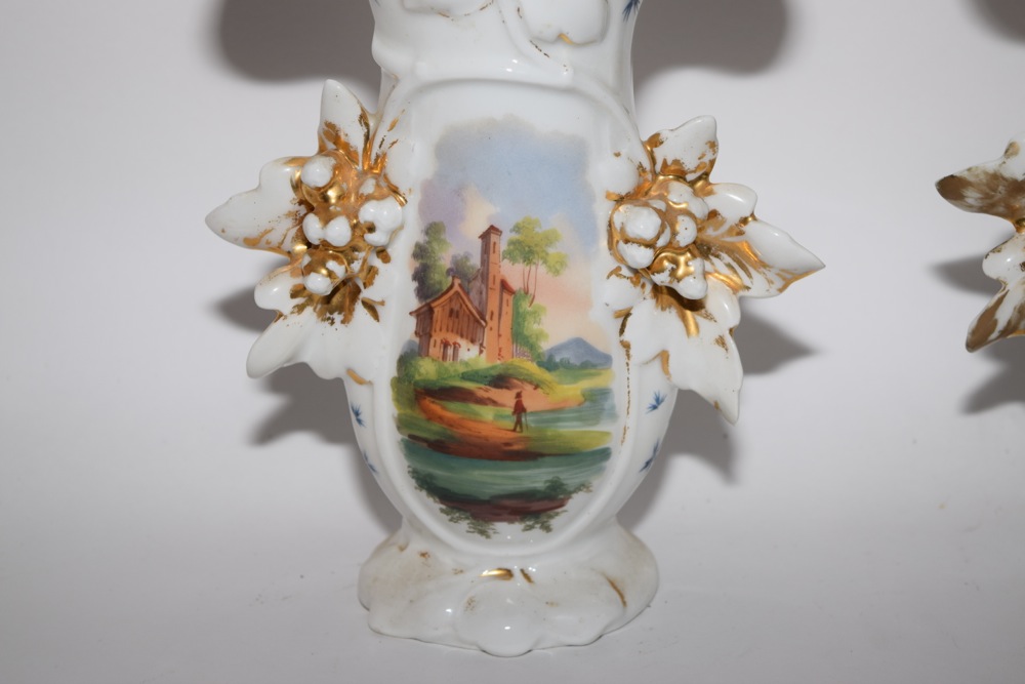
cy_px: 342
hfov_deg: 24.6
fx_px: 2349
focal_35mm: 82
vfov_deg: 16.6
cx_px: 512
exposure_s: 1/60
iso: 160
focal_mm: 55
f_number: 5.6
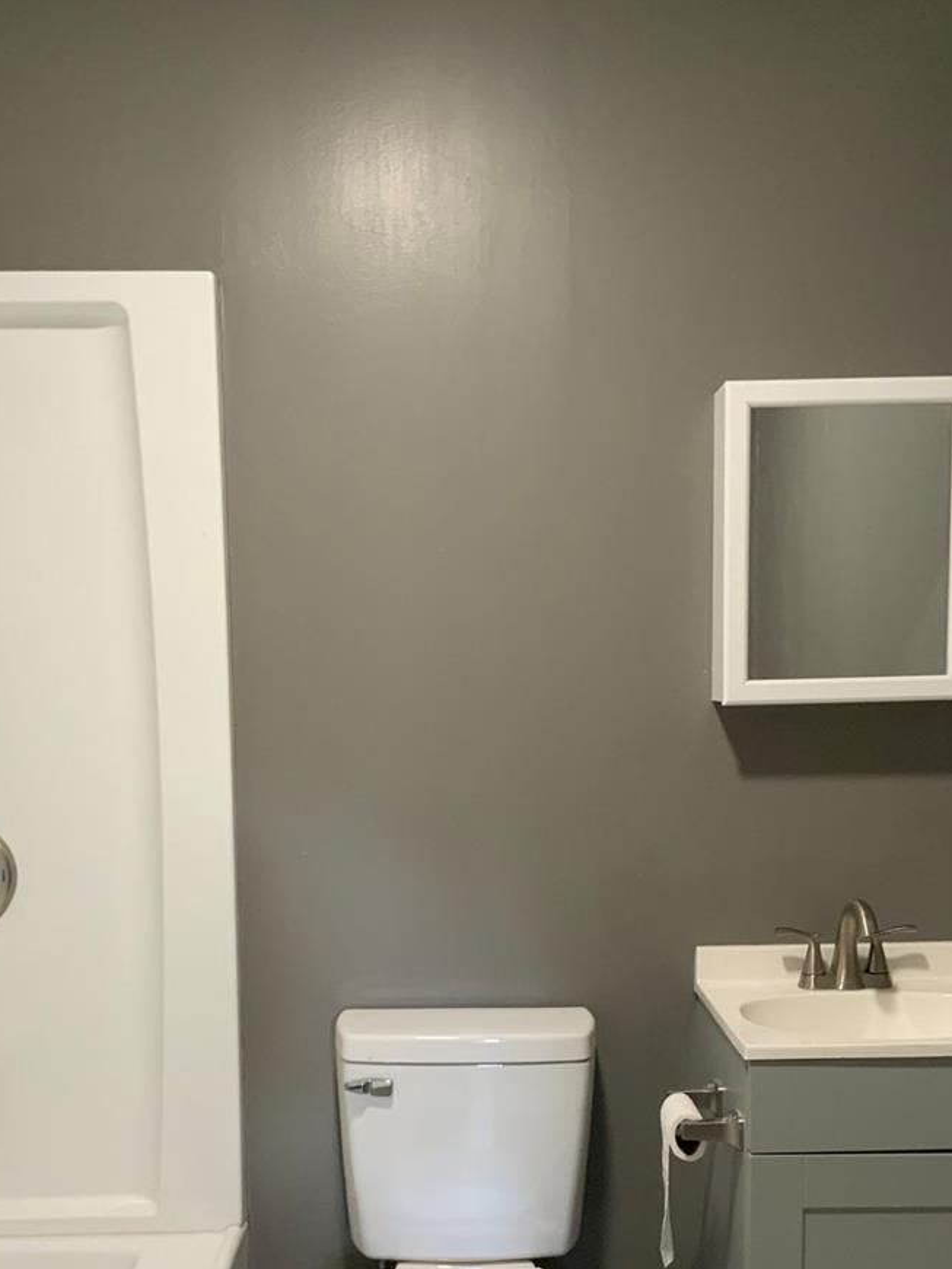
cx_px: 497
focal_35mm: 40
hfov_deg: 36.0
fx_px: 1466
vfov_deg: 46.2
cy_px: 827
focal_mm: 3
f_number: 1.8
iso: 200
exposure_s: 1/60
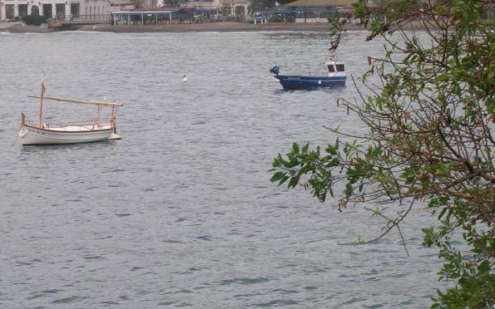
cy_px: 238
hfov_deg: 14.8
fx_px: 1902
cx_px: 247
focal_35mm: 141
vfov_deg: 9.3
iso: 50
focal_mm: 16.4
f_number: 8.1
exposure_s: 1/35.4
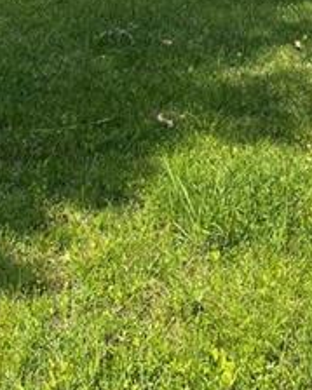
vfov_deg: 19.1
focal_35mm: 87
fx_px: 1005
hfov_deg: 17.6
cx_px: 132
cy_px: -205
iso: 32
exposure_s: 1/2020
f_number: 1.6
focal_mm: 4.2
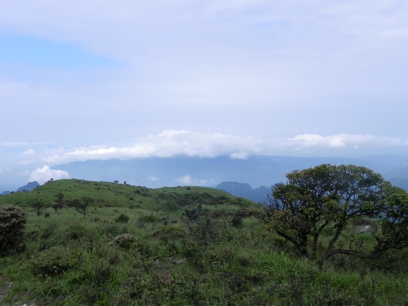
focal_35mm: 37
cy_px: 153
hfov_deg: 50.1
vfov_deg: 38.7
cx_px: 204
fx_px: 436
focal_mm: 6.6
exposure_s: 1/423
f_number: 7.1
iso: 160
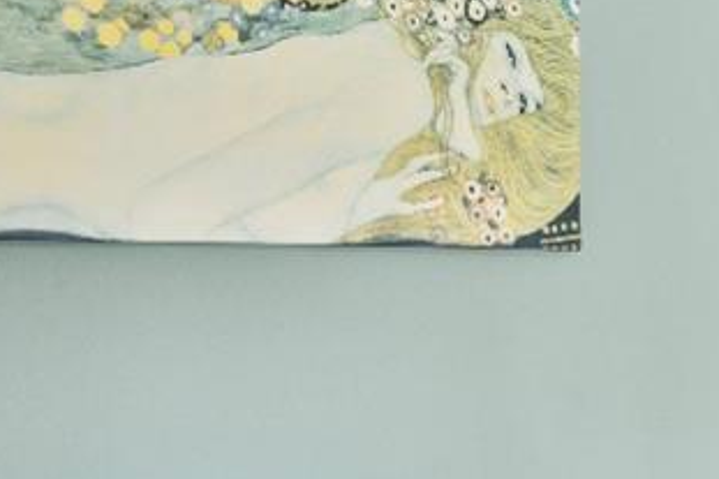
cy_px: 474
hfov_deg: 19.5
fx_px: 1637
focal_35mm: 82
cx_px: 1241
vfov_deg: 16.3
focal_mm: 17
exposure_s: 1
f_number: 8
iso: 100
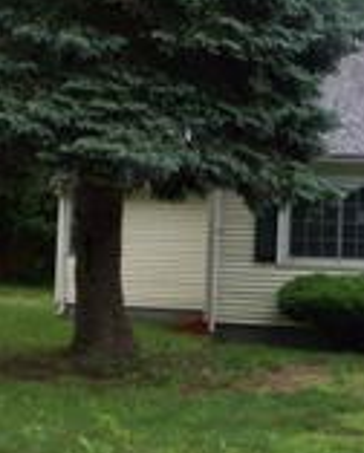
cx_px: 402
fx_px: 981
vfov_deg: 25.7
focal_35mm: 73
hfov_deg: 20.1
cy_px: 113
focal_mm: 5.7
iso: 211
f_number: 2.8
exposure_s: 1/128
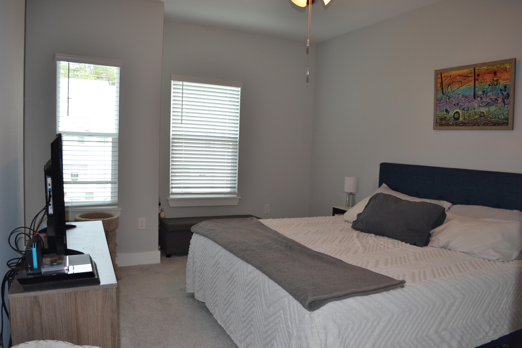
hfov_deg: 67.4
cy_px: 174
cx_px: 261
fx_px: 391
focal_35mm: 27
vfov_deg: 47.9
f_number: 4
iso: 400
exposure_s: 1/100
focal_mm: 18
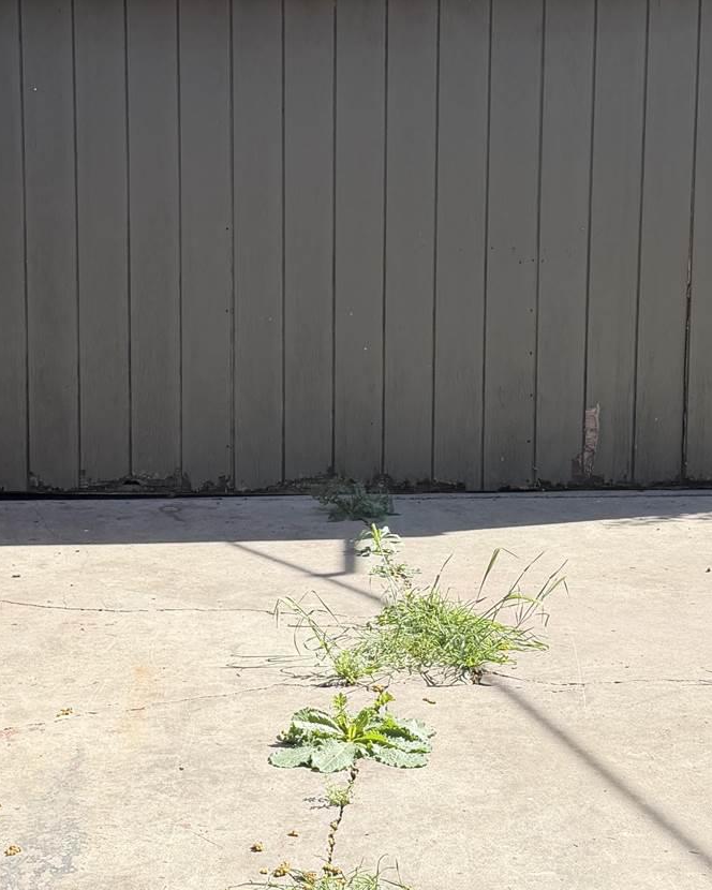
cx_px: 234
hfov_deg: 23.4
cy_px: 513
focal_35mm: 65
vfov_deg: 29.1
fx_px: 1712
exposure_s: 1/1949
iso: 80
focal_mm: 6.76
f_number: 1.78
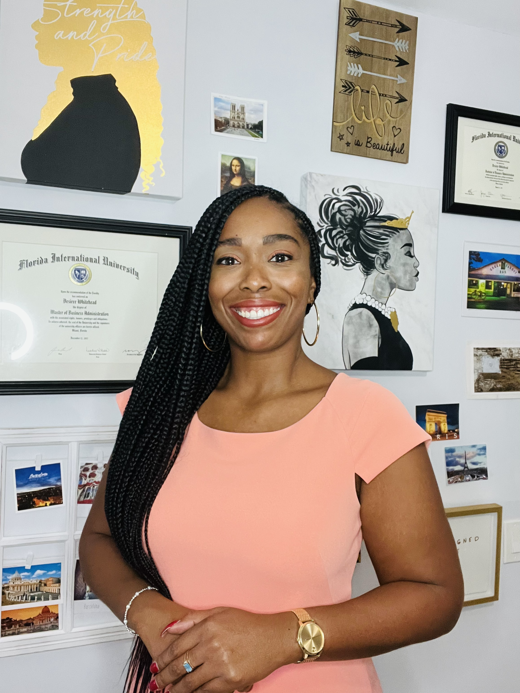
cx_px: 260
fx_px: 601
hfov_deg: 46.8
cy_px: 346
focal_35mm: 30
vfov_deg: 60.0
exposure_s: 1/40
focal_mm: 2.71
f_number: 2.2
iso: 320
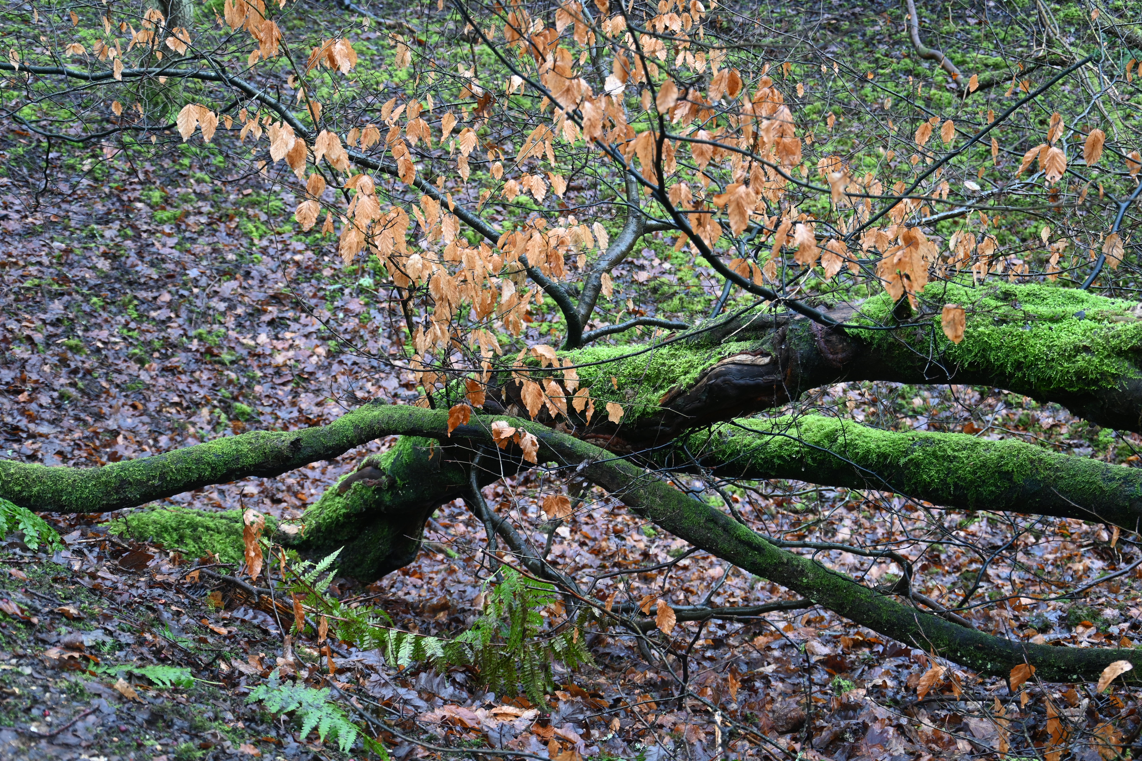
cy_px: 380
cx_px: 571
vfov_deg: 22.6
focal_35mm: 60
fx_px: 1903
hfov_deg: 33.4
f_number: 5
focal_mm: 40
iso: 125
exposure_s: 1/13
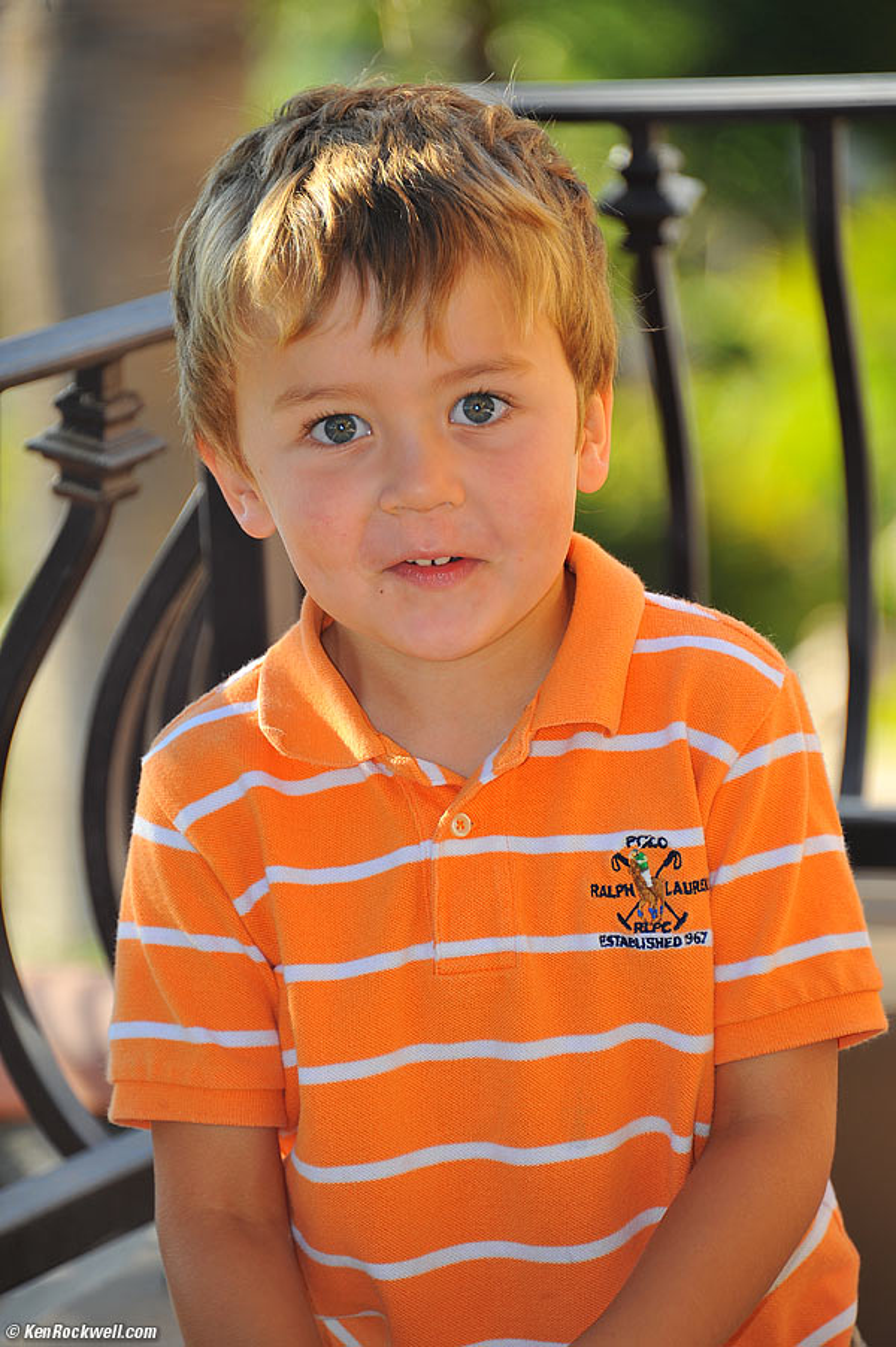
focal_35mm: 300
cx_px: 448
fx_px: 11216
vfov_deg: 6.9
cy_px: 674
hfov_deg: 4.6
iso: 200
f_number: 5.6
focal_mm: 300
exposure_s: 1/125
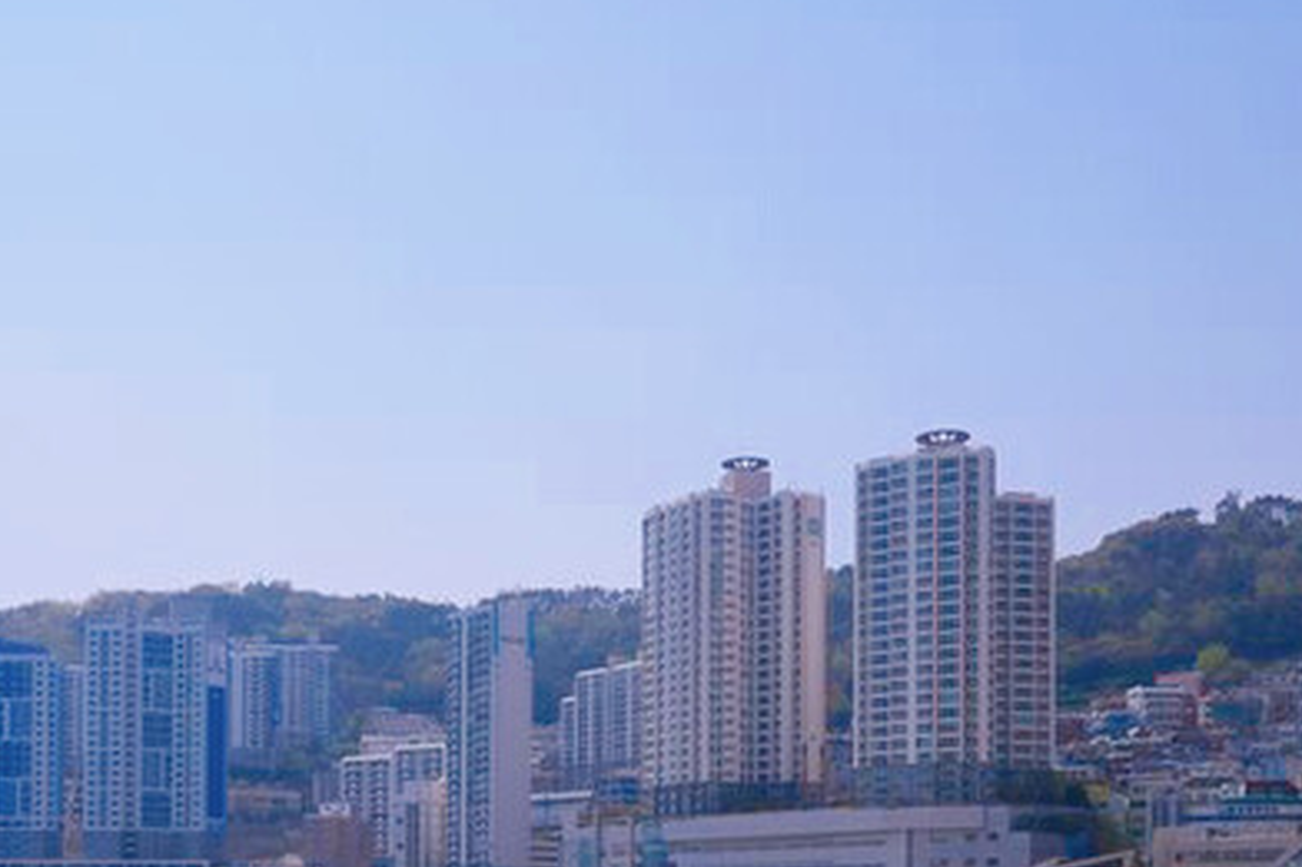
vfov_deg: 24.5
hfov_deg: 38.0
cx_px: 492
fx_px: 1880
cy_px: 917
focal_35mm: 52
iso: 160
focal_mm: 24
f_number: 8
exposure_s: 1/1000
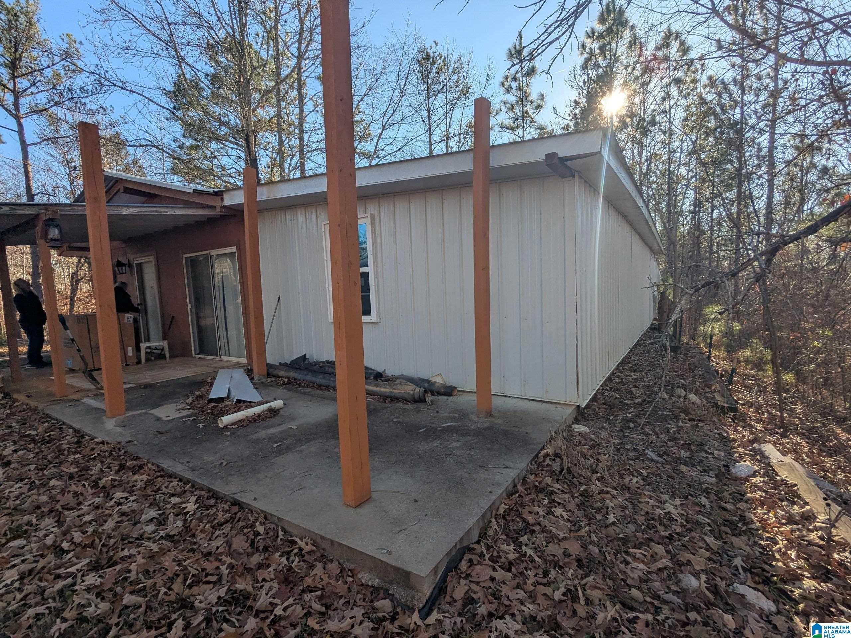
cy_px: 319
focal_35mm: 16
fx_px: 393
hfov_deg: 94.5
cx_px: 426
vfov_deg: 78.1
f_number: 2.2
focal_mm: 2.35
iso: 49
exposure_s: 1/1114
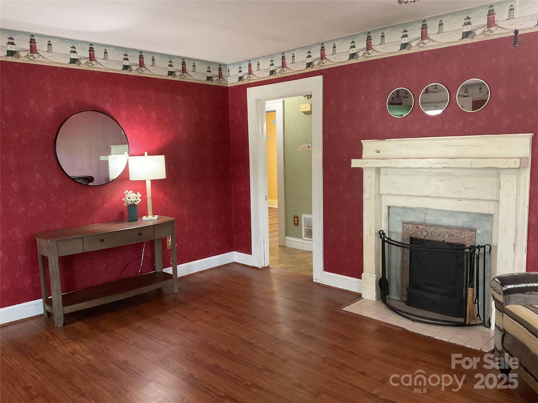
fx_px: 451
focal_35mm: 29
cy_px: 202
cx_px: 269
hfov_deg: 61.7
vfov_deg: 48.2
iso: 250
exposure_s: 1/40
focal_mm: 3
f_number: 1.8
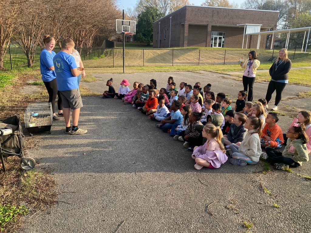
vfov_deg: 53.1
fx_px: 234
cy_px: 116
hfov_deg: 67.3
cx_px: 156
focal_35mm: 26
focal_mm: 4.25
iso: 32
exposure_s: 1/519
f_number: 1.8
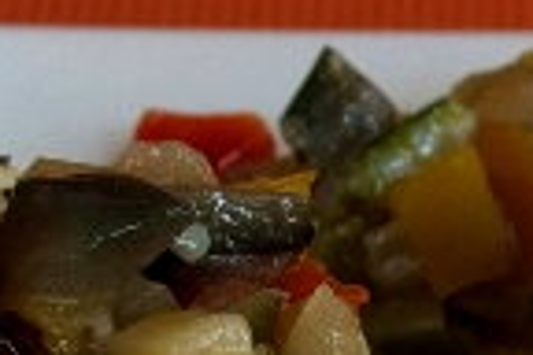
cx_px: 596
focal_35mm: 396
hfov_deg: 5.2
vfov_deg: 3.4
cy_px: 749
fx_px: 5863
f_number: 11
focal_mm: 38
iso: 320
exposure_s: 1/35
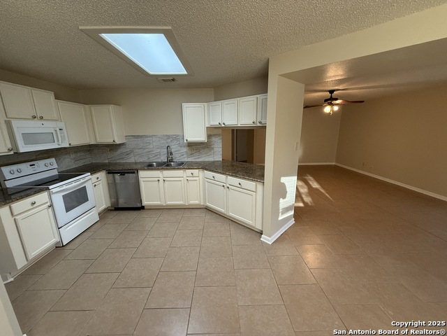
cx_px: 224
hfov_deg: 102.1
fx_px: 181
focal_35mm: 14
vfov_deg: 85.7
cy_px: 168
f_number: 2.2
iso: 320
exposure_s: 1/120
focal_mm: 2.22
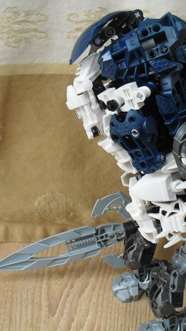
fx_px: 465
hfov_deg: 22.4
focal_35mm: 53
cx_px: 146
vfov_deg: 39.2
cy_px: 165
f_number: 3.1
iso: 200
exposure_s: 1/80
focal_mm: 6.3
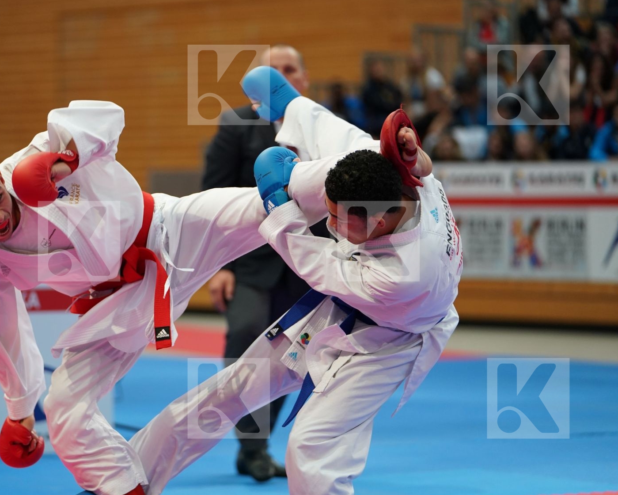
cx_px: 229
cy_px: 241
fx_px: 3092
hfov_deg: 11.4
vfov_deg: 9.1
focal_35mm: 169
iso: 2000
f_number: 2.8
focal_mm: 140
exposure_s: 1/1000
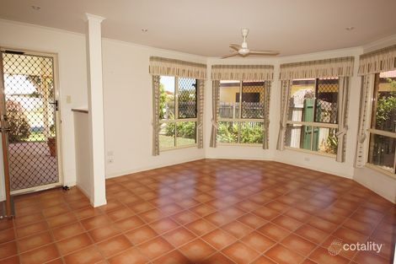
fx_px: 247
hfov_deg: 77.3
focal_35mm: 22
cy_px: 132
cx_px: 198
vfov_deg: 56.1
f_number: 5.6
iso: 400
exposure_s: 1/160
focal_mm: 15
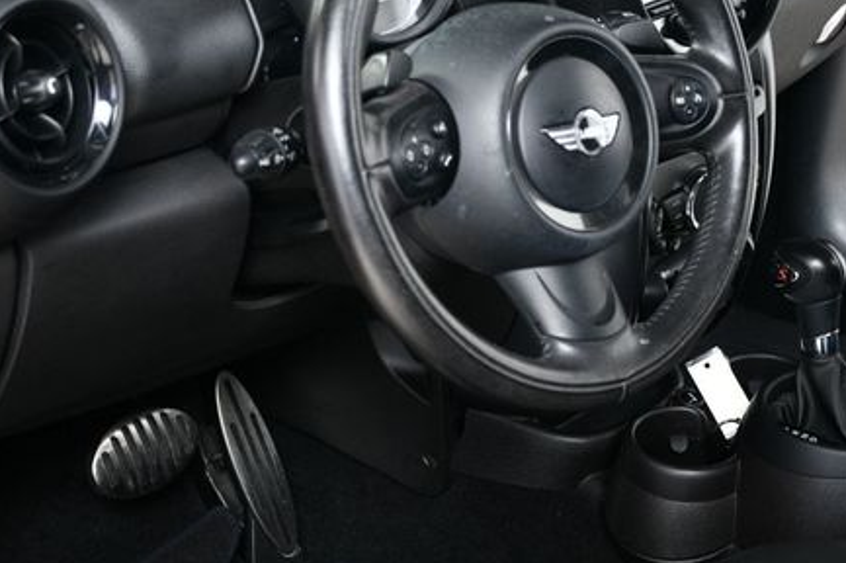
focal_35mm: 71
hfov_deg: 28.4
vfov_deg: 19.0
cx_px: 481
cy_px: 151
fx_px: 1667
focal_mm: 32
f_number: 4
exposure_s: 1/160
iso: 100
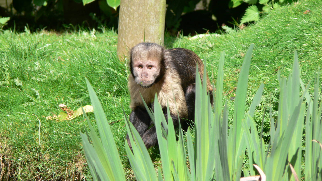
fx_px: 3919
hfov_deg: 4.7
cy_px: 87
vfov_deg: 2.6
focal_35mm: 459
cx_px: 161
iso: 80
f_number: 5.6
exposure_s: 1/200
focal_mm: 88.8
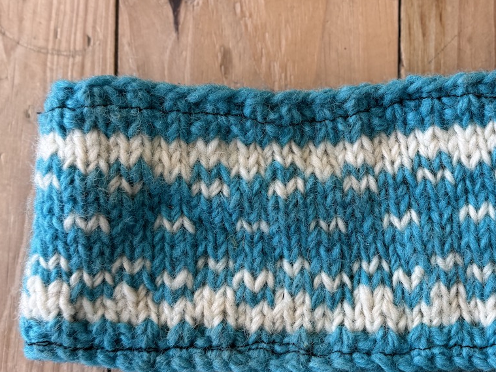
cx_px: 351
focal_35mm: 51
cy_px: 186
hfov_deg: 36.9
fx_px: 731
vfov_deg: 28.6
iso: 64
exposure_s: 1/139
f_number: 1.78
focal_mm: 6.76
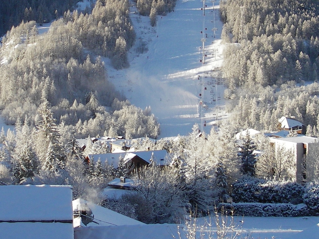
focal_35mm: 74
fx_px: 682
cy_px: 88
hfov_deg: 26.2
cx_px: 102
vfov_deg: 19.9
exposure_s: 1/320
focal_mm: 6.3
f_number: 3.3
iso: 50
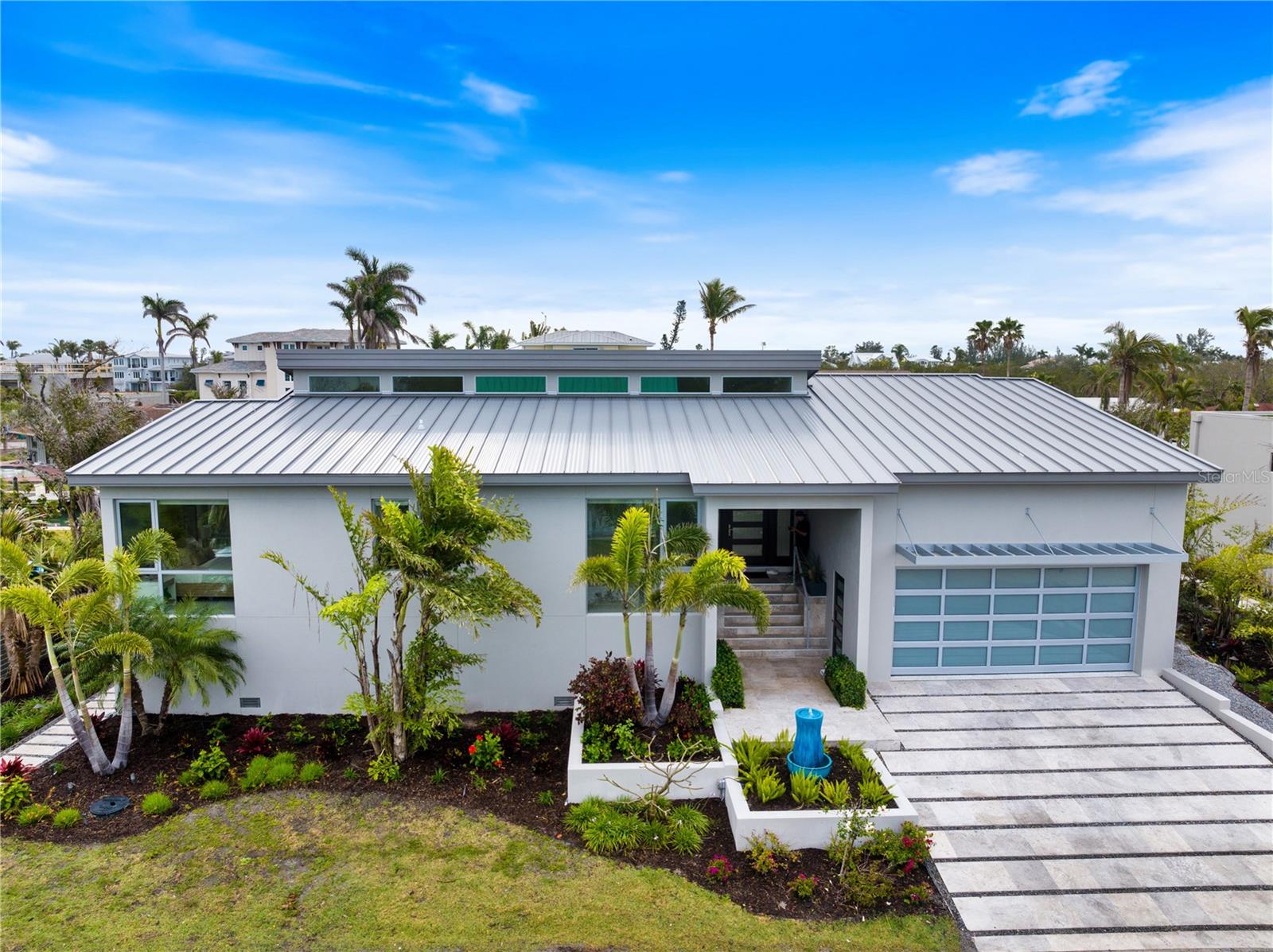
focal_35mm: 24
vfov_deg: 56.7
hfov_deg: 71.6
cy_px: 476
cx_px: 636
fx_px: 882
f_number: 2.8
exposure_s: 1/640
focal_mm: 12.29
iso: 110
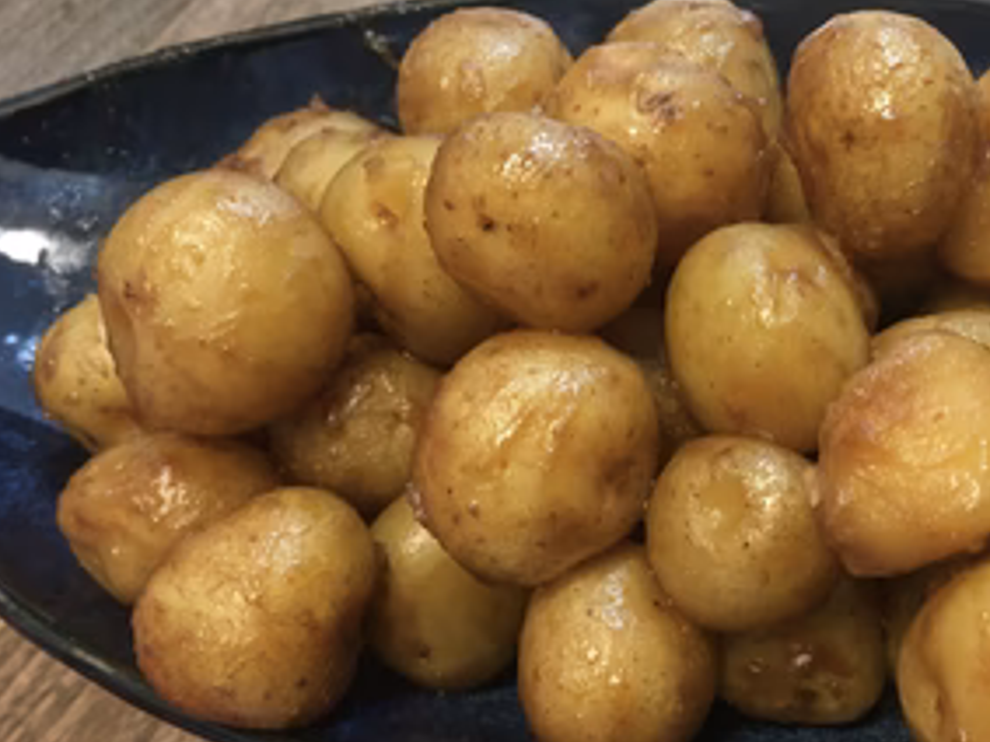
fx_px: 1172
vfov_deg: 35.0
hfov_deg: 44.9
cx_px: 686
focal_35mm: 41
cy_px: 441
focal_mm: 4.15
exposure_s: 1/30
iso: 80
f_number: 2.2
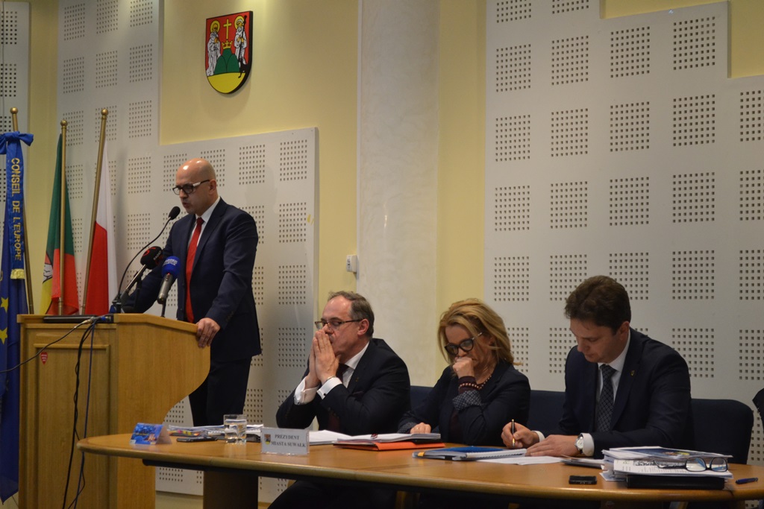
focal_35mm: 75
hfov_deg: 27.0
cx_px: 382
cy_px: 254
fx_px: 1592
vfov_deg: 18.2
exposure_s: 1/60
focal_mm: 50
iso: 1600
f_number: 5.6
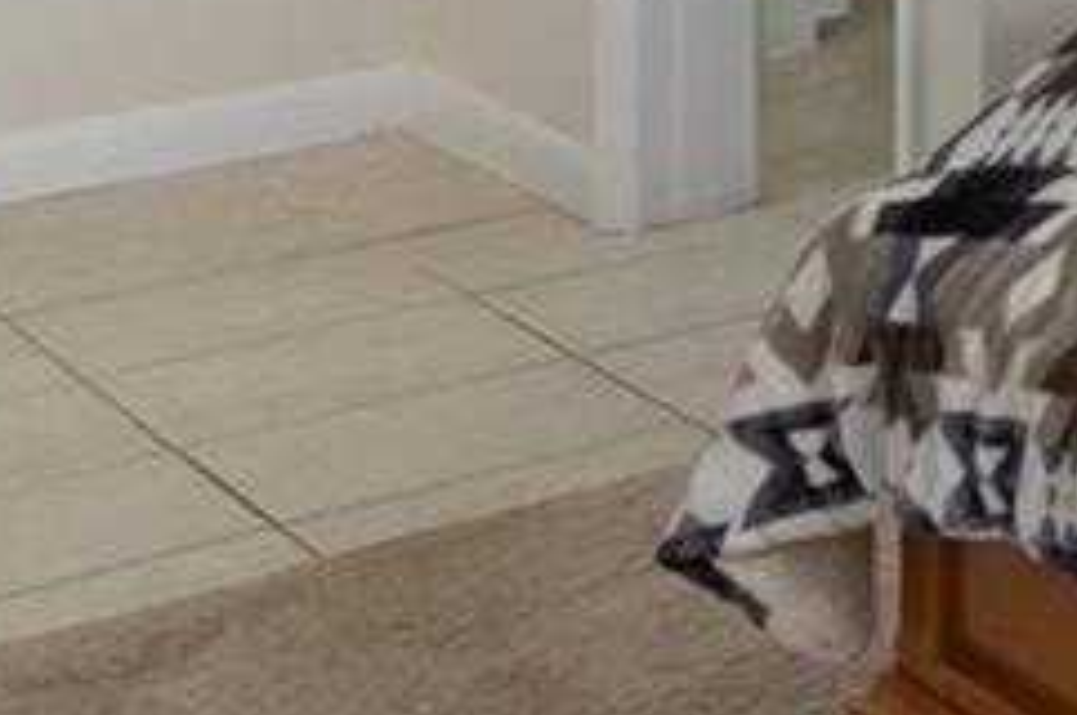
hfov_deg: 11.0
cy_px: -831
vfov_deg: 10.8
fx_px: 3376
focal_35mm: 113
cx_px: 3298
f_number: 8
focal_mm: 17
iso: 320
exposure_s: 1/6
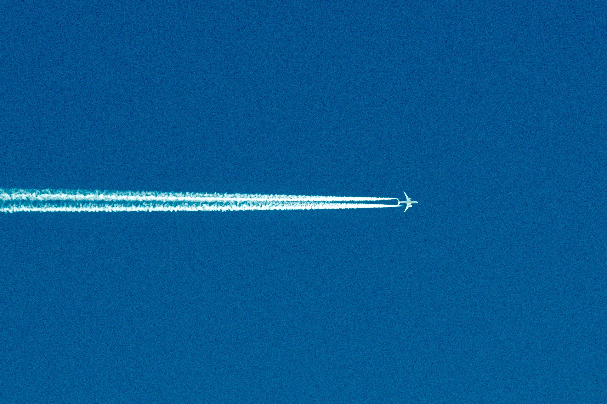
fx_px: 2276
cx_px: 304
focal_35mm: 135
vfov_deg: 10.2
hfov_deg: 15.2
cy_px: 202
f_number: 5.6
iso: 500
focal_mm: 90
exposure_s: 1/1250
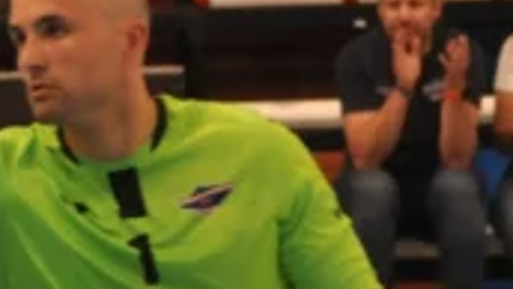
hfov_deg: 3.3
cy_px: 334
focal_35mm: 646
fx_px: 8793
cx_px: -579
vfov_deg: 1.9
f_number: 4
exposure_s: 1/250
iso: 1000
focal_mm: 92
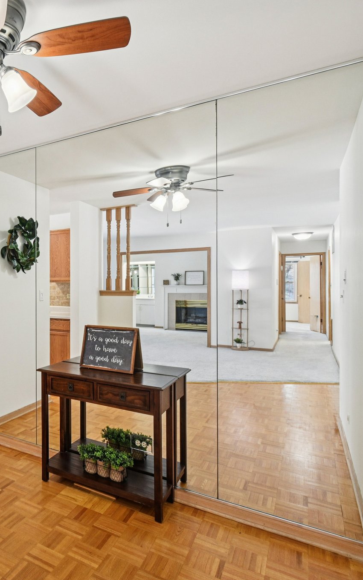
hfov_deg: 43.9
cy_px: 290
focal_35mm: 23
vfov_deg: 77.1
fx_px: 364
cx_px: -13
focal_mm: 10
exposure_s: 1/15
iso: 250
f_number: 8
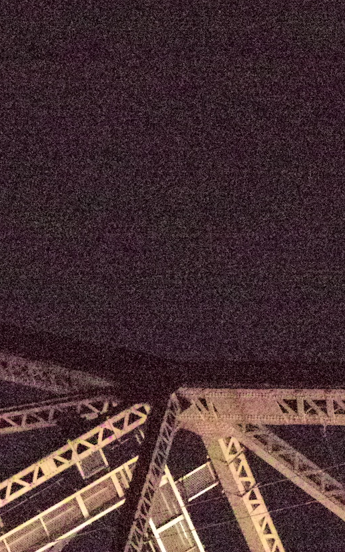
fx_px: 3926
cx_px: -498
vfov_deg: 8.0
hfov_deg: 4.9
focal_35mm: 261
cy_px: 225
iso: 6400
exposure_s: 1/80
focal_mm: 30
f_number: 8
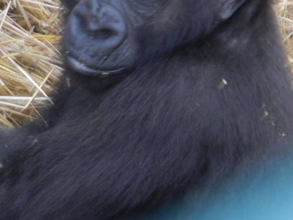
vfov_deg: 4.8
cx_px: 46
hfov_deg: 6.4
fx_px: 2607
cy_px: 34
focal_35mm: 308
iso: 180
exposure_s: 1/40
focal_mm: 23.1
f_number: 5
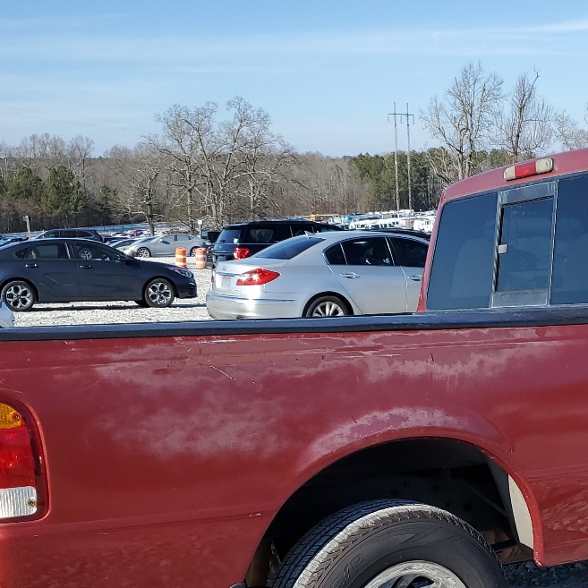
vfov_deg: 29.8
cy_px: 473
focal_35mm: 56
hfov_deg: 29.7
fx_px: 1076
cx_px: 489
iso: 50
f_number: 1.5
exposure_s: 1/2500
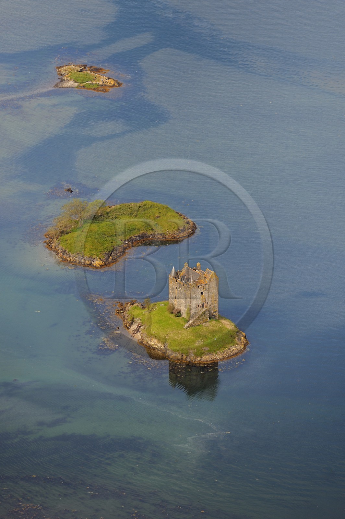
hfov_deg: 6.9
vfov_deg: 10.3
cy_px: 260
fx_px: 2880
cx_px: 172
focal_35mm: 200
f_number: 3.5
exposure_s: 1/800
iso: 200
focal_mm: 200
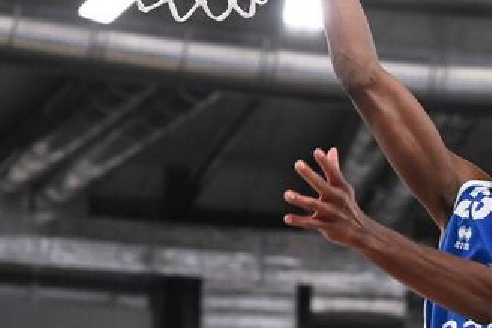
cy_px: 251
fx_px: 2857
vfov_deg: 6.6
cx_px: 488
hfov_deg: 9.8
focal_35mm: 209
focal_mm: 70
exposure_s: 1/1600
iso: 2000
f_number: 3.5
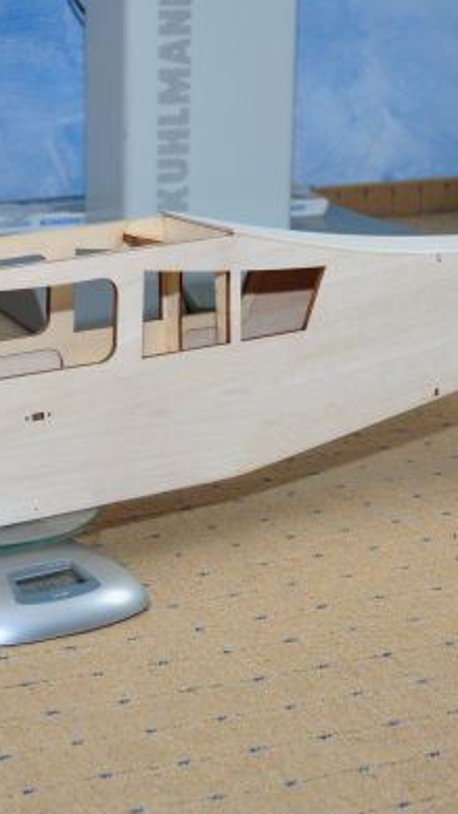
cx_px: 157
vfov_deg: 25.3
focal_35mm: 84
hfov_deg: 14.4
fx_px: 1812
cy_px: 430
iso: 200
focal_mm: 26
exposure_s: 1/60
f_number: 4.2
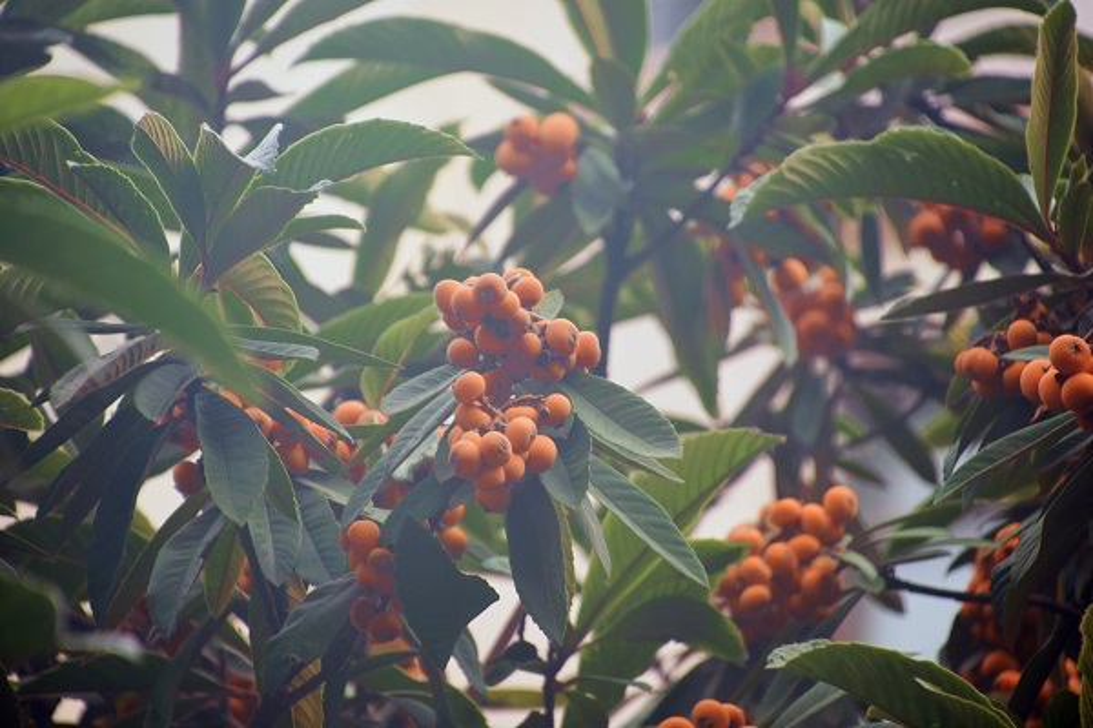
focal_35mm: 450
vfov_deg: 3.1
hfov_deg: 4.6
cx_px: 546
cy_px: 364
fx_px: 13661
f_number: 6.3
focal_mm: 300
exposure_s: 1/125
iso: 320
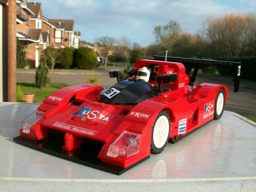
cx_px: 128
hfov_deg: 42.1
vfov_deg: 32.2
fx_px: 333
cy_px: 96
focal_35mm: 45
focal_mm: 7.6
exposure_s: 1/362
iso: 80
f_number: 5.4
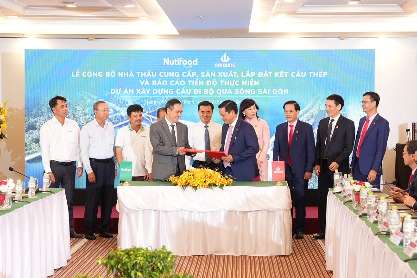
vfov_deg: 15.0
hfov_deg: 22.4
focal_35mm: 91
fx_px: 1054
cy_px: 139
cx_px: 208
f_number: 4
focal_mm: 61.1
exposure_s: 1/100
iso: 1000
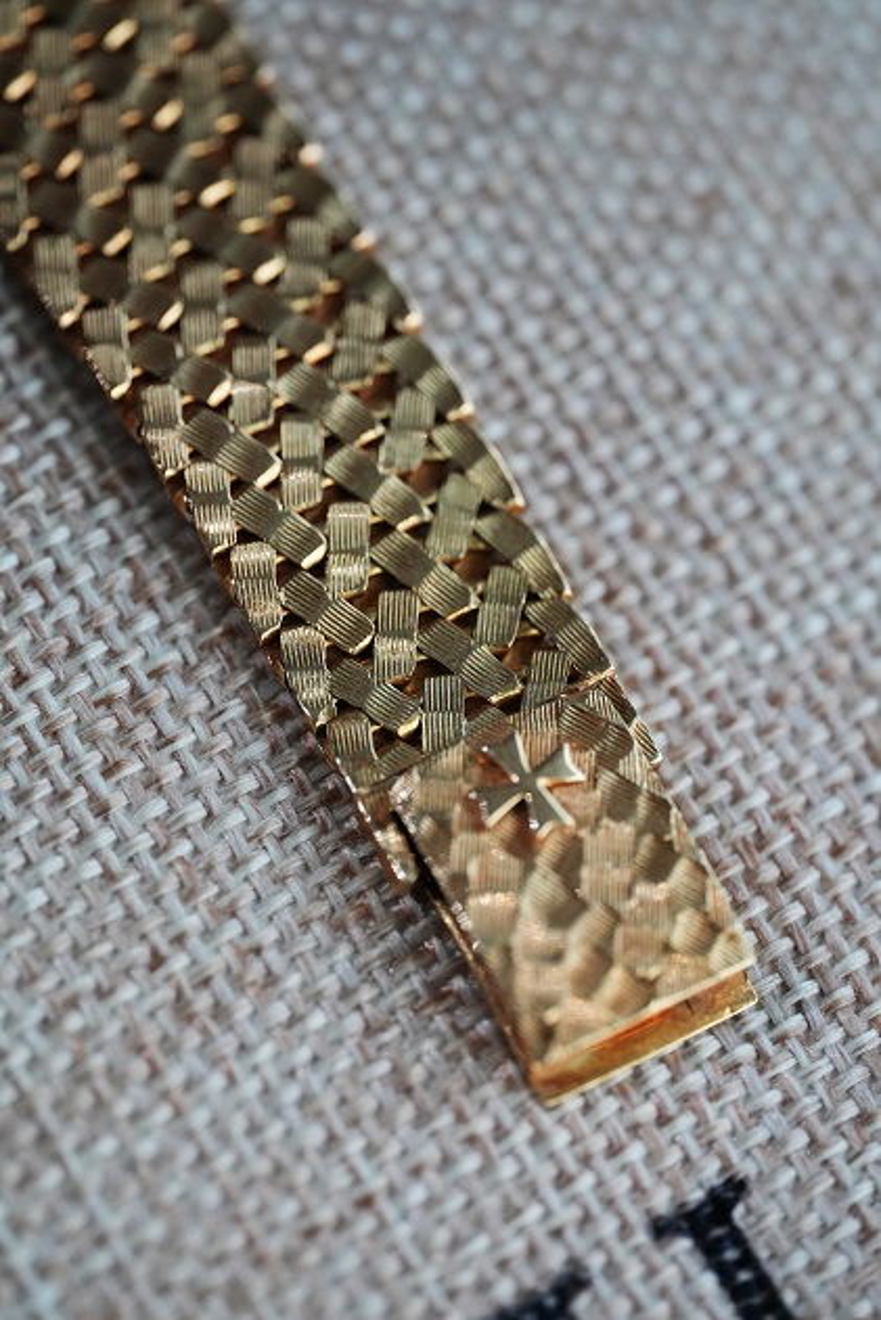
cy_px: 660
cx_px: 440
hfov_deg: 13.0
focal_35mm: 105
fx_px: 3852
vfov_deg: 19.5
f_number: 3.5
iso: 5000
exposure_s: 1/250
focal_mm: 105
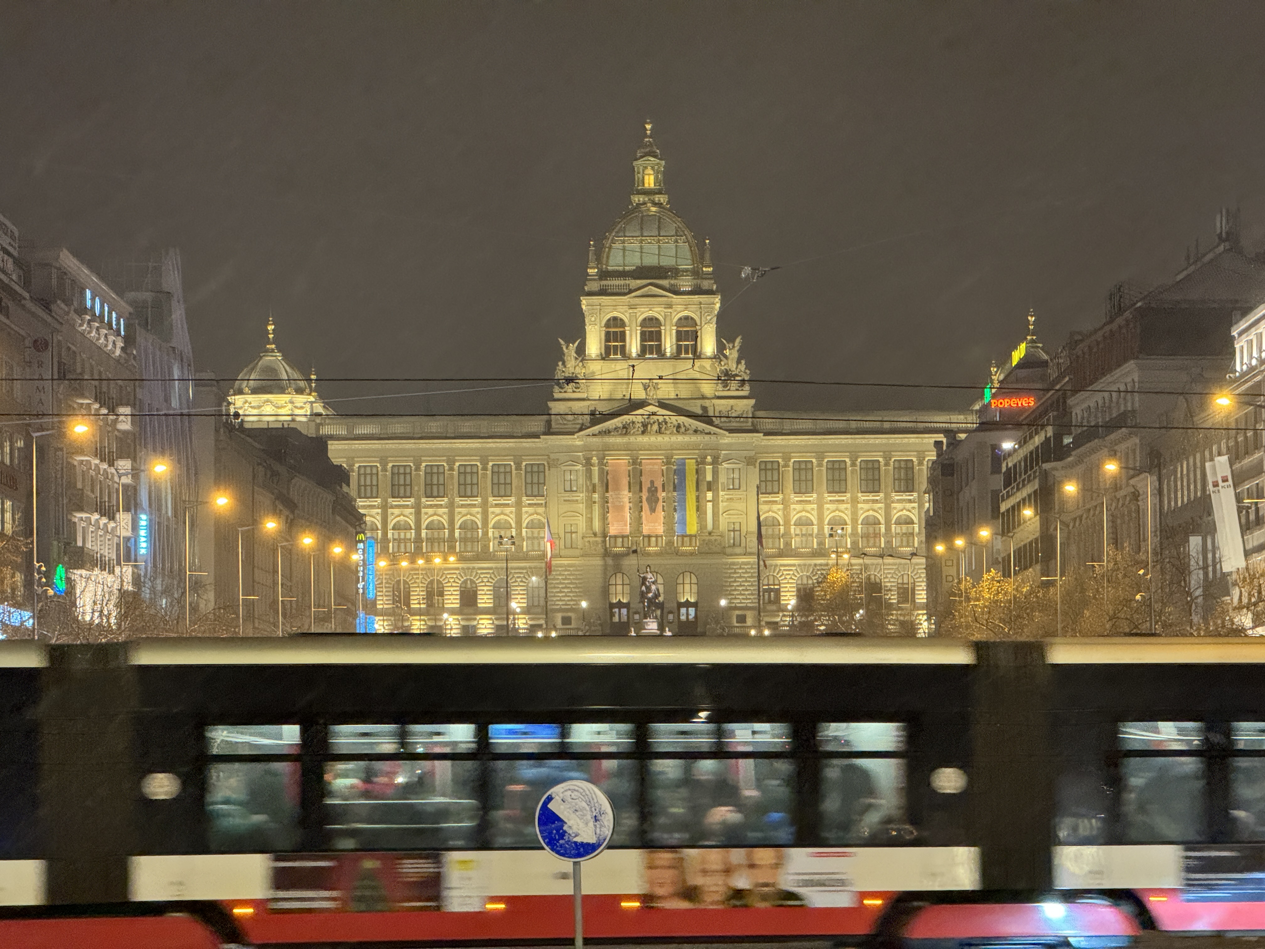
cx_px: 632
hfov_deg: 16.4
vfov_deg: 12.3
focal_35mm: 120
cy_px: 474
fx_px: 4385
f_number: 2.8
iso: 1000
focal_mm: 15.66
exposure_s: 1/33
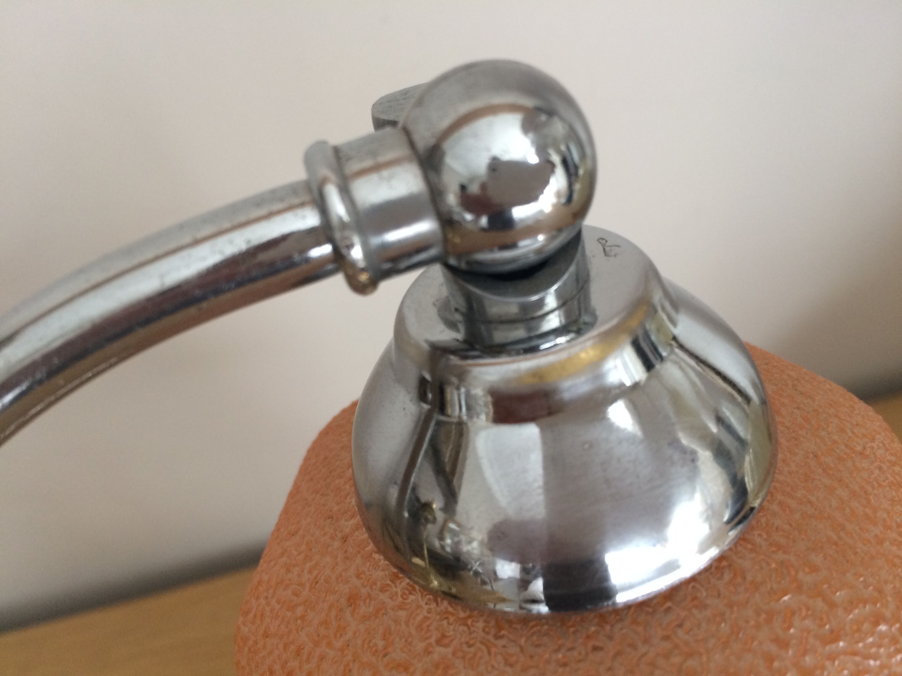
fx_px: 756
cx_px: 451
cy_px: 338
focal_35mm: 29
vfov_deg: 48.2
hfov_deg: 61.7
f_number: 2.2
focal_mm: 4.15
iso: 160
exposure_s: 1/33
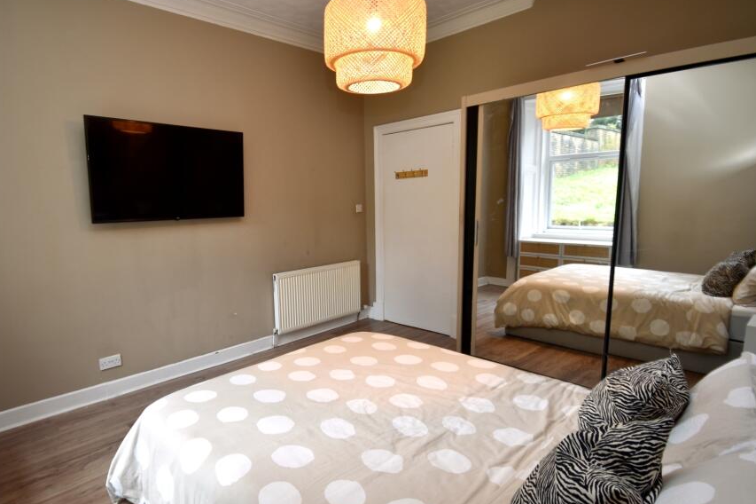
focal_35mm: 18
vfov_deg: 67.3
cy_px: 261
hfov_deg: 89.2
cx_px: 315
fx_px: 378
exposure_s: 1/5
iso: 100
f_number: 4.5
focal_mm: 10
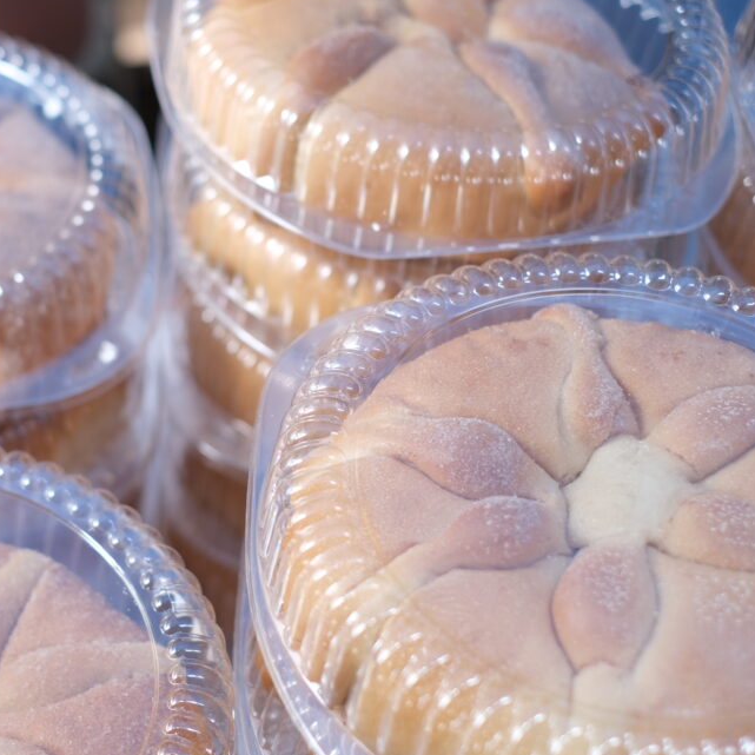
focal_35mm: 72
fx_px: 1777
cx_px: 197
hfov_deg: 23.8
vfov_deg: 24.0
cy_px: 374
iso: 160
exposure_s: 1/120
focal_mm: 35
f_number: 2
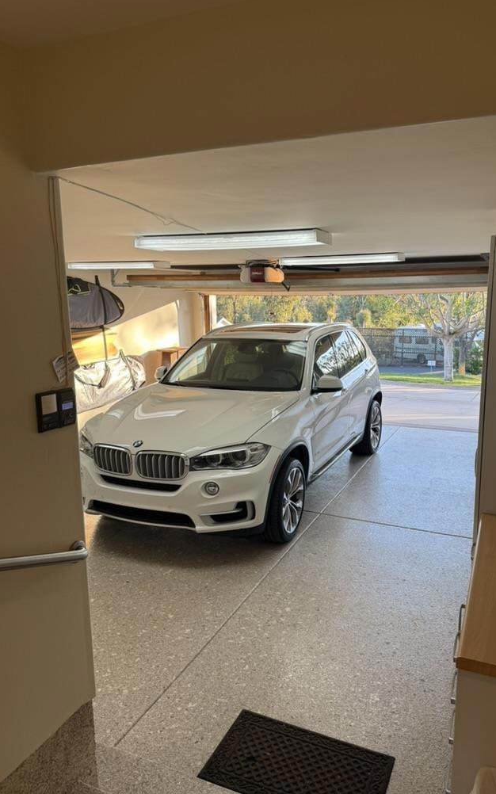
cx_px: 277
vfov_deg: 70.4
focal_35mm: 26
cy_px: 389
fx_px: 562
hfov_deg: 47.5
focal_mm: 6.76
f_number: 1.78
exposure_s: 1/120
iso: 50
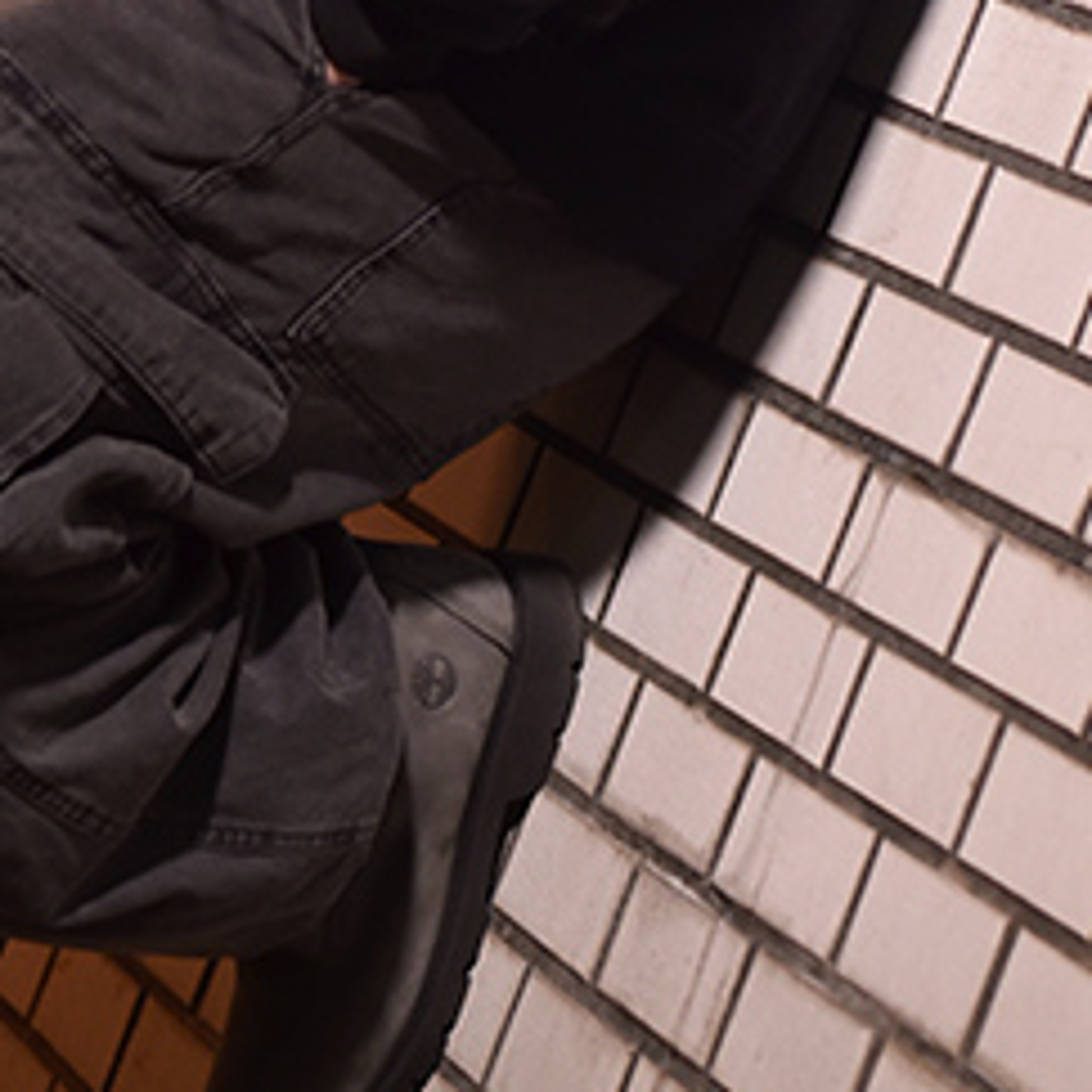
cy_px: -236
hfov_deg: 14.8
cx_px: 521
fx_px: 4211
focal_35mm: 118
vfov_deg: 14.3
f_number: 2.5
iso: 1000
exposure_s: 1/125
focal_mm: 50
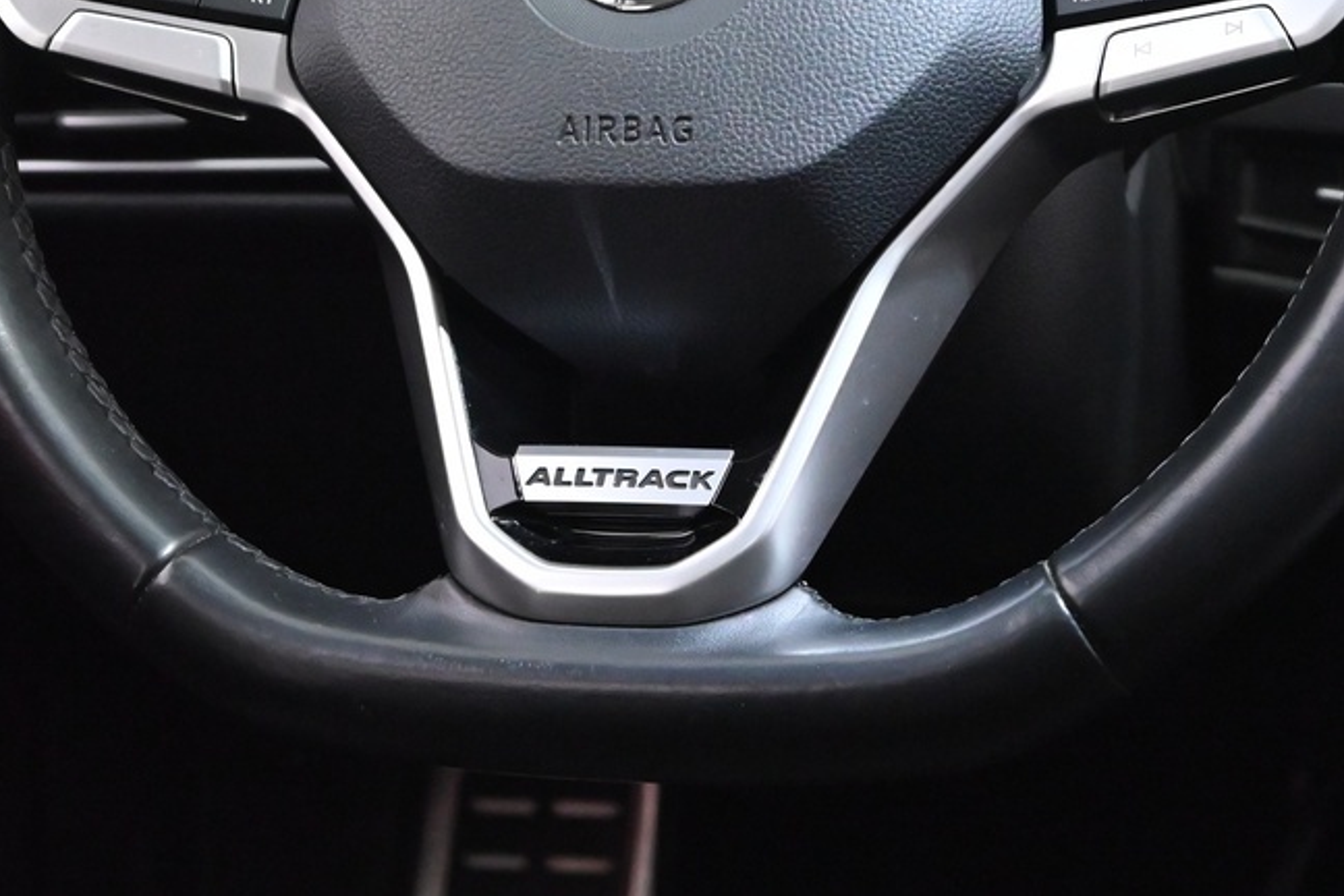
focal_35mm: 90
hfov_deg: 22.6
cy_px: 10
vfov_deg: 14.9
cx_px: 684
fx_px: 3360
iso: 6400
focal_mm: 36
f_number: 5
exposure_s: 1/60
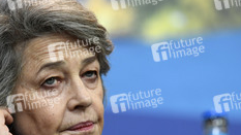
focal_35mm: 334
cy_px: 127
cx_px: 47
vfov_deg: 3.6
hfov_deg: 6.5
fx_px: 2134
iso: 1250
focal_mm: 165
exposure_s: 1/320
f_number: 3.5
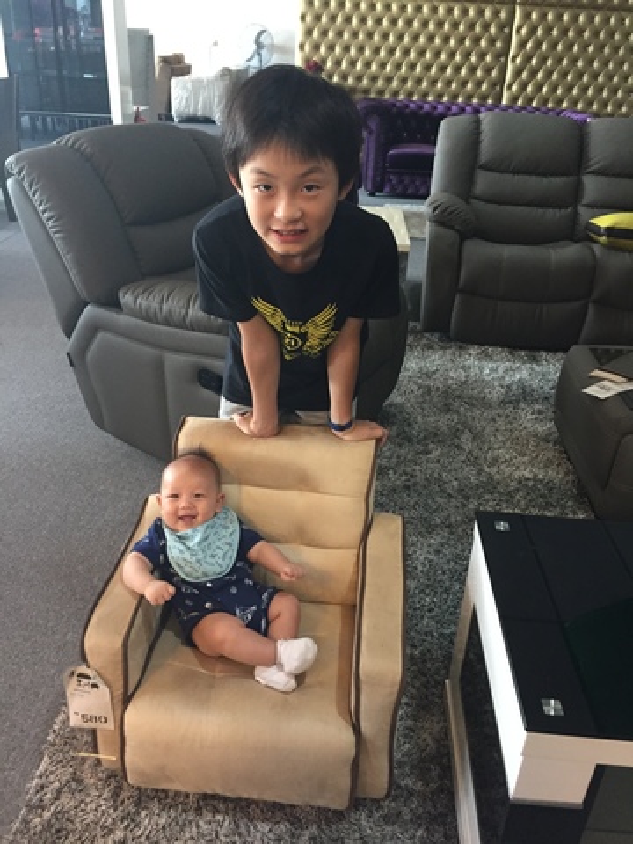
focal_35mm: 29
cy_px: 422
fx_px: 707
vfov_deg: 61.7
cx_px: 316
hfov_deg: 48.2
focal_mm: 4.15
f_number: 2.2
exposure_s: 1/30
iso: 200
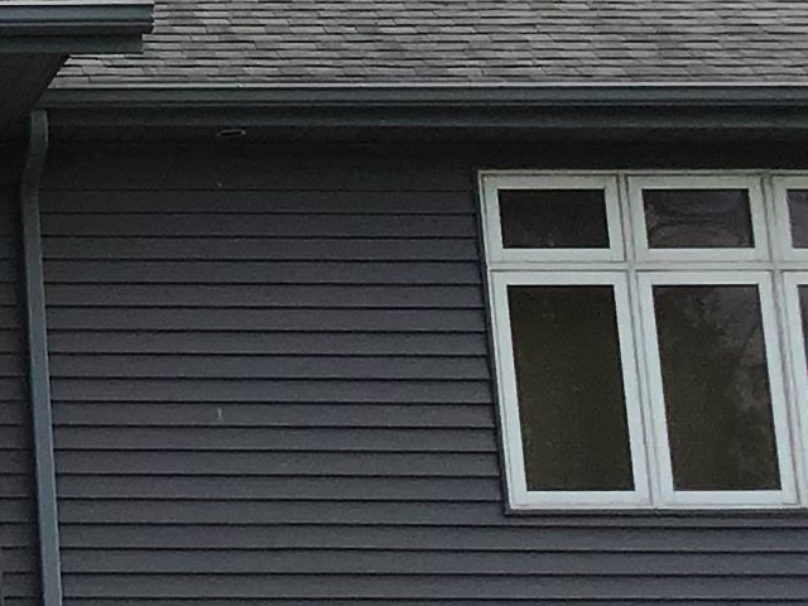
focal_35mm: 158
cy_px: -112
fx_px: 3688
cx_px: -499
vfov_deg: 9.3
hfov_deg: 11.8
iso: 25
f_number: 2.4
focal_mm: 3.3
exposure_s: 1/1812
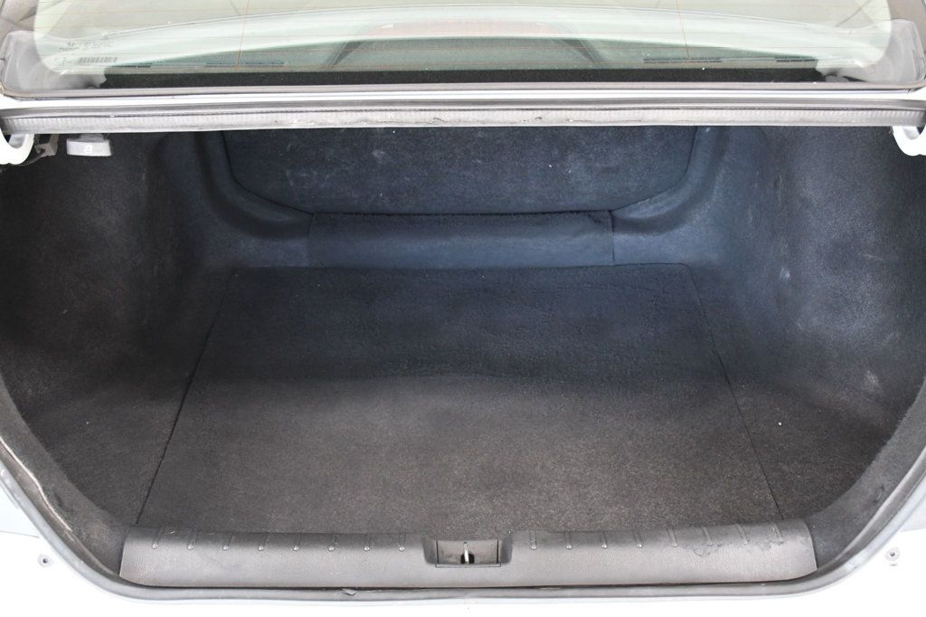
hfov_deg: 48.5
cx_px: 463
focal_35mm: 40
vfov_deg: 33.4
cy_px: 308
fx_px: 1028
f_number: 6.3
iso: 2500
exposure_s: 1/160
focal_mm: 27
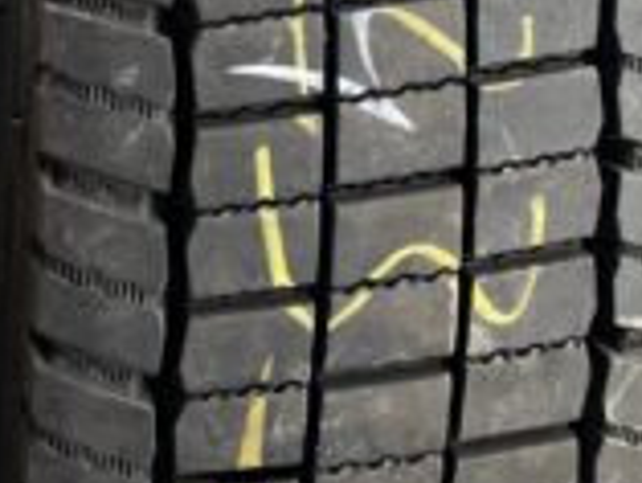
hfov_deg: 25.1
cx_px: -90
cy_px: -137
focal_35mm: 71
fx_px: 1318
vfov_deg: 19.2
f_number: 1.8
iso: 125
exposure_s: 1/107
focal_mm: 4.25
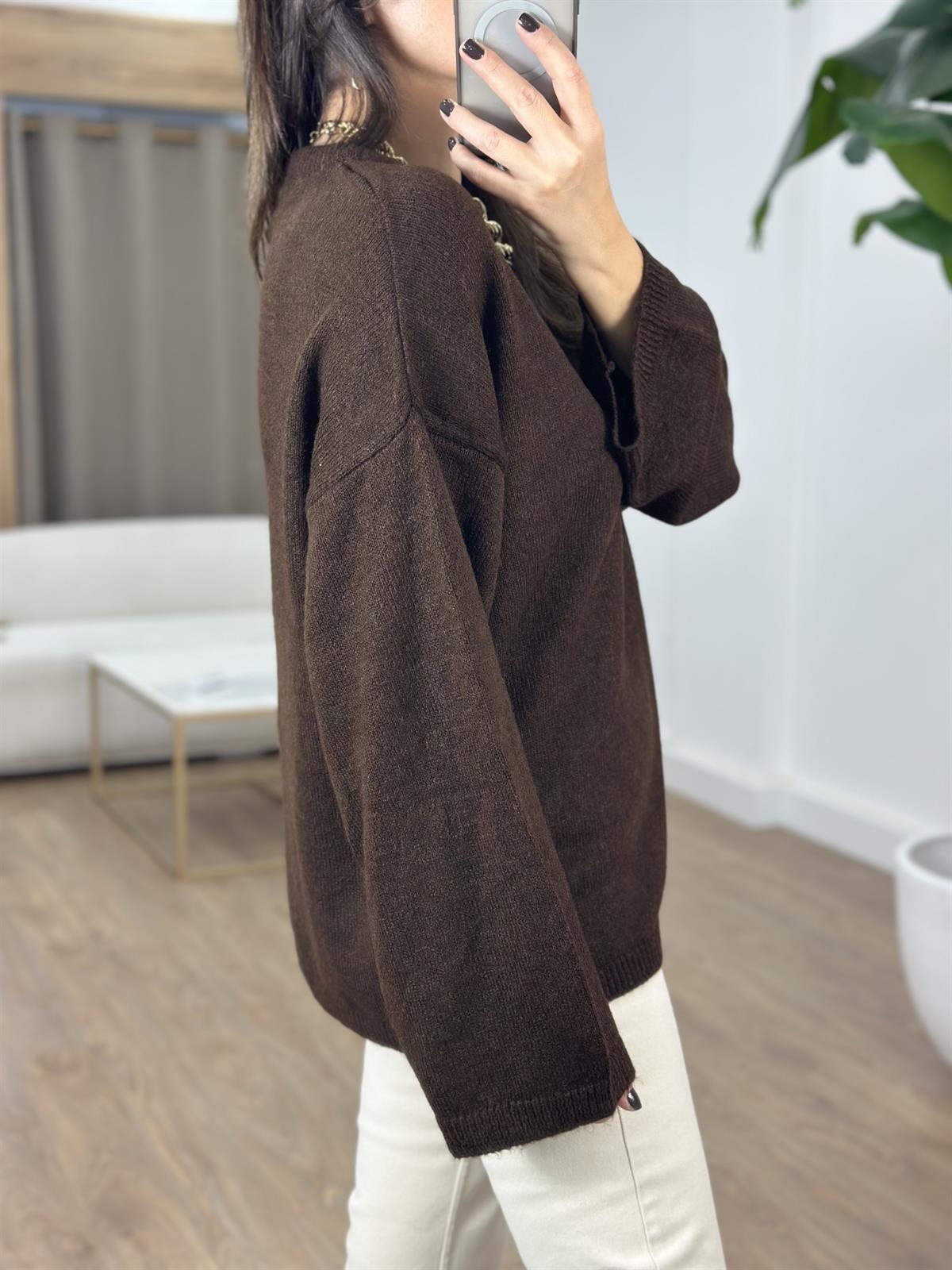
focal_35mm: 48
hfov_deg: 30.3
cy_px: 635
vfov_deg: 39.7
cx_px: 476
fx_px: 1760
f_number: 1.78
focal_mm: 6.86
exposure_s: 1/100
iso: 64
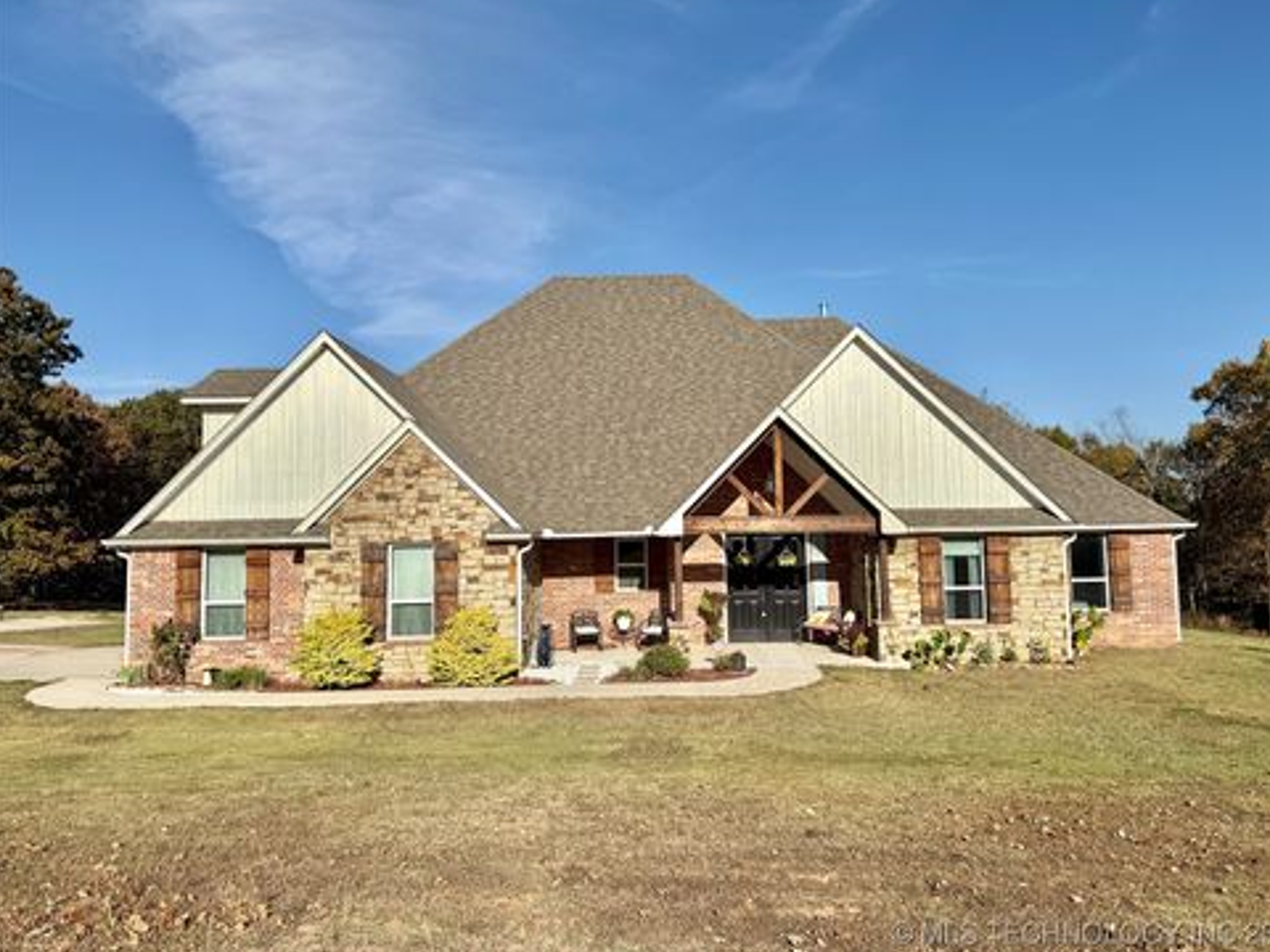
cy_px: 467
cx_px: 654
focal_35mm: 25
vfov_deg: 54.9
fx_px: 917
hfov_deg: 69.4
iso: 80
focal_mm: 6.76
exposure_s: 1/8130
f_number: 1.78
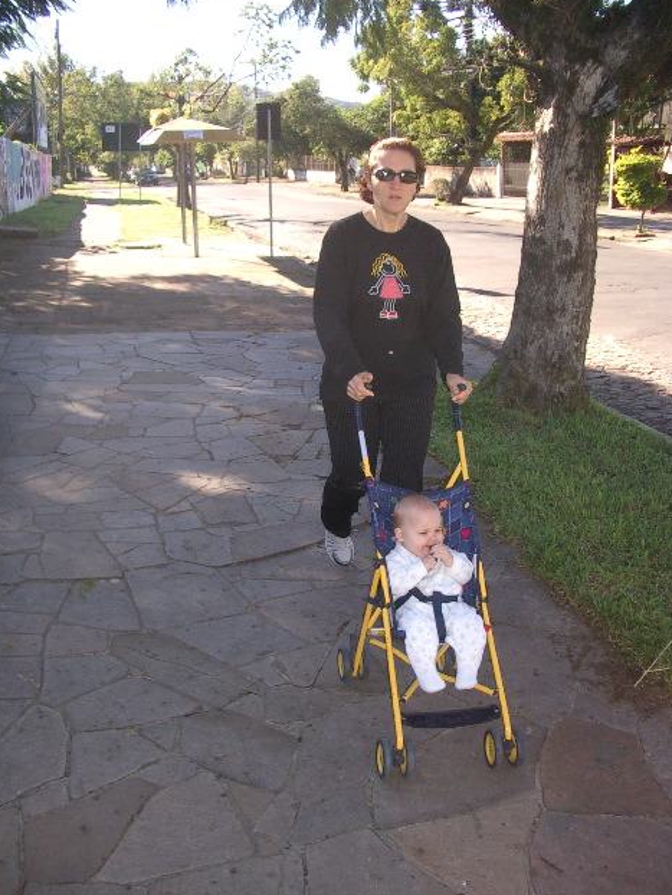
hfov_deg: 39.7
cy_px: 442
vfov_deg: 51.3
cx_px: 335
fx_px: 931
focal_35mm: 36
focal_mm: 5.8
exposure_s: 1/640
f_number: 2.6
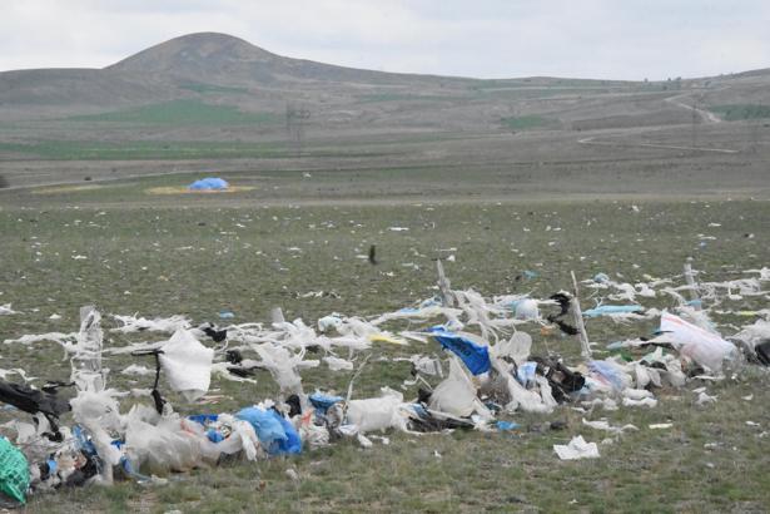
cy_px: 257
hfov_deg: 17.1
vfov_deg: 11.4
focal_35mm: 120
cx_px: 385
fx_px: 2566
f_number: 18
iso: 20000
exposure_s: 1/5000
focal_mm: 80
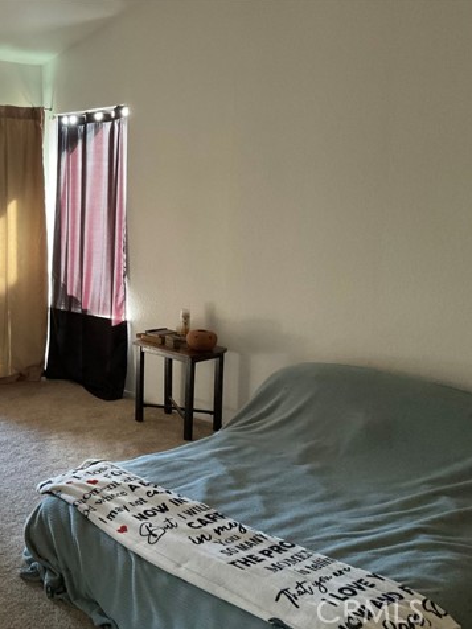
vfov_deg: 47.9
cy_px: 313
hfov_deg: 35.0
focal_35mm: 39
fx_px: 709
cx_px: 61
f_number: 1.8
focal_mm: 3
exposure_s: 1/60
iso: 200
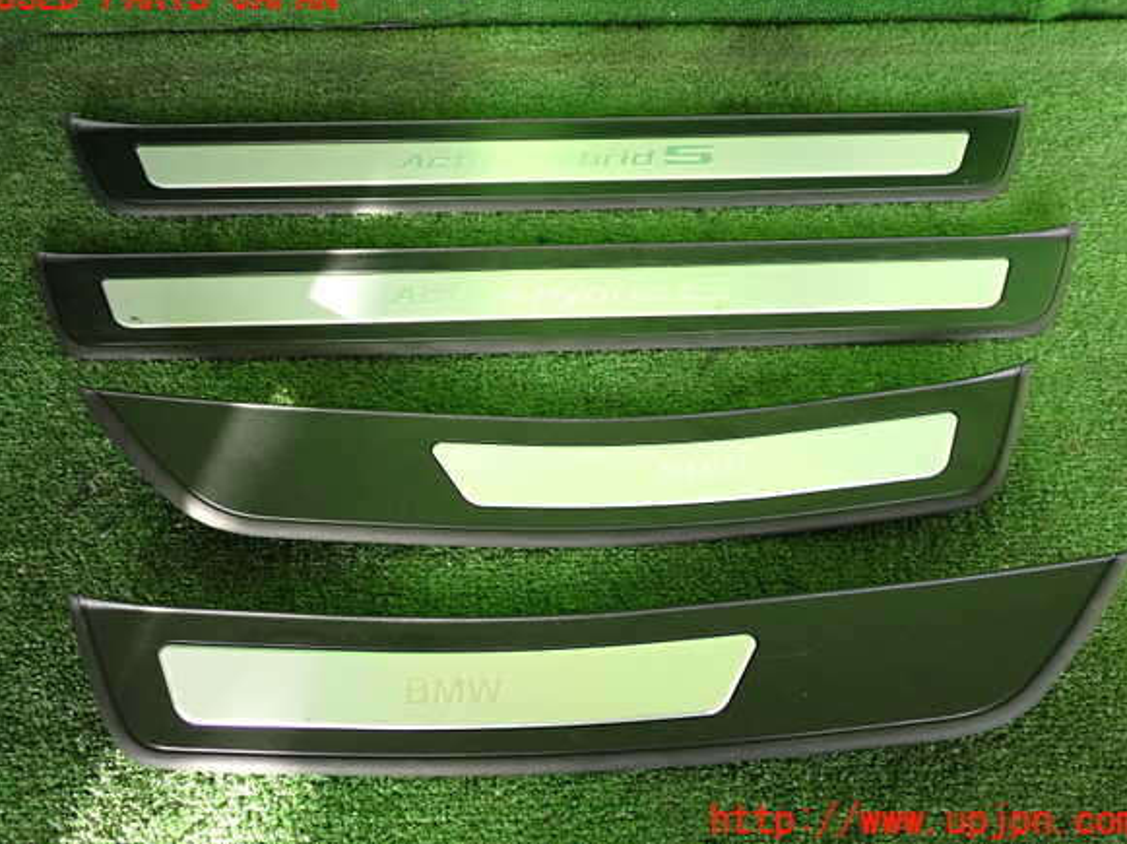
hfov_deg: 58.4
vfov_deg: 45.4
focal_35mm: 31
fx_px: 1009
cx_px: 566
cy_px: 409
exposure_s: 1/125
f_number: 2.3
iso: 200
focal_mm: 5.4
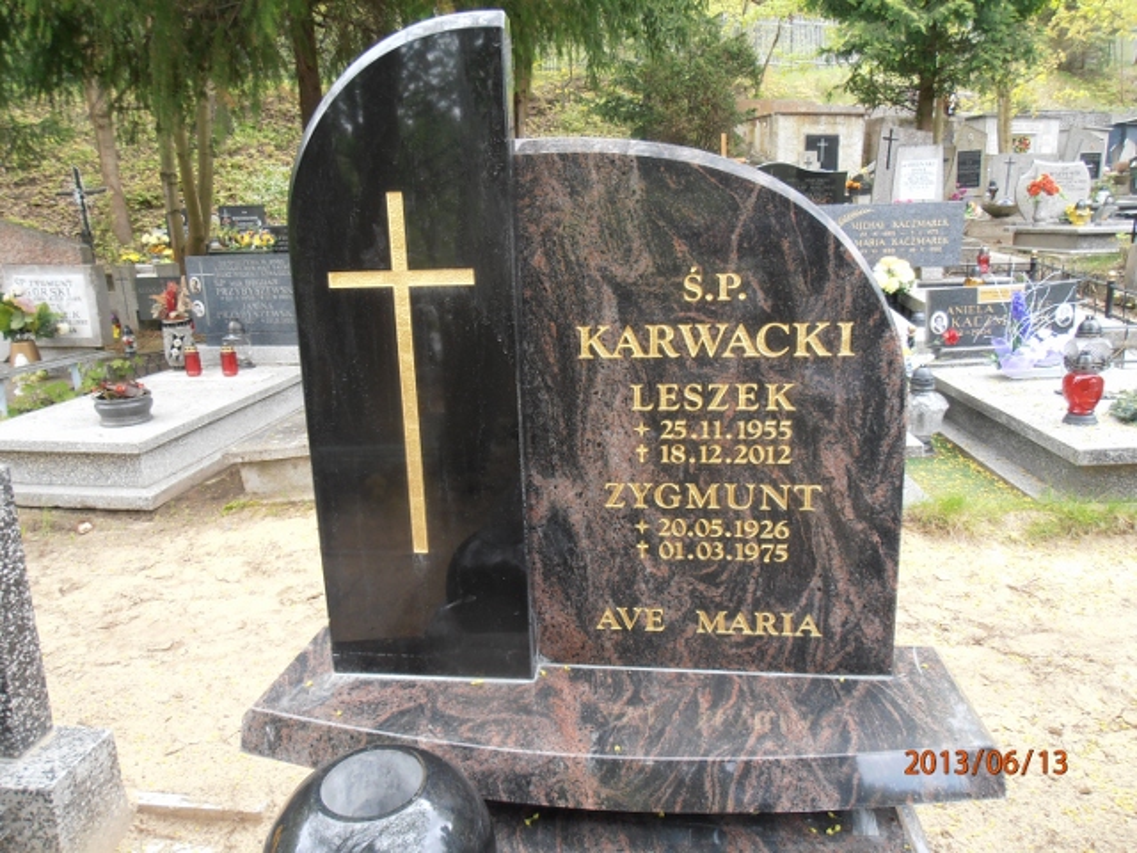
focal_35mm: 24
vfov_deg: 56.8
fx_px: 788
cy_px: 426
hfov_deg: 71.6
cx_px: 568
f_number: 3
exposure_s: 1/60
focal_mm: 4.2
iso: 80
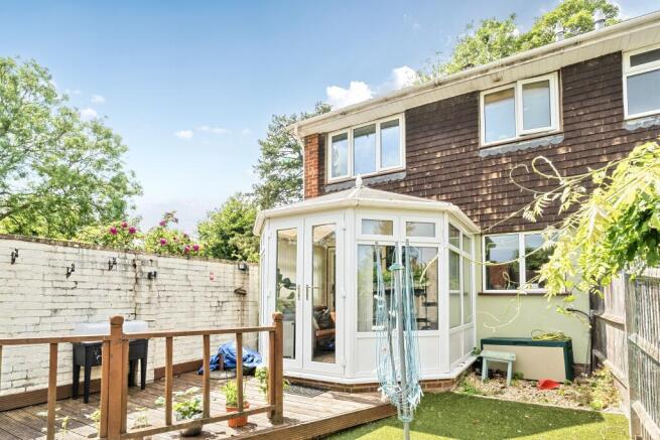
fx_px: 330
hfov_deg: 90.0
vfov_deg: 67.4
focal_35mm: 18
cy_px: 220
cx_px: 330
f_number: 8
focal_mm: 12
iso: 400
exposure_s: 1/320
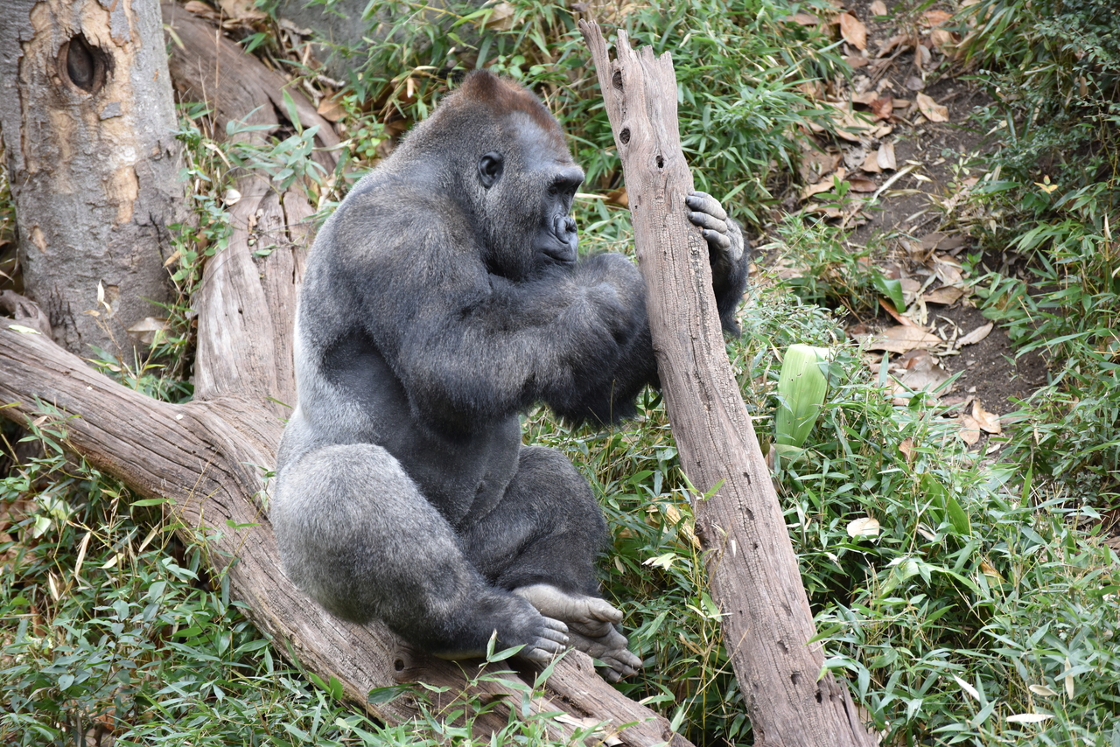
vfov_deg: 8.1
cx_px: 560
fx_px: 5290
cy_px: 374
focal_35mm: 170
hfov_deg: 12.1
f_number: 5
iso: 1400
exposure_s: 1/400
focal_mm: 170
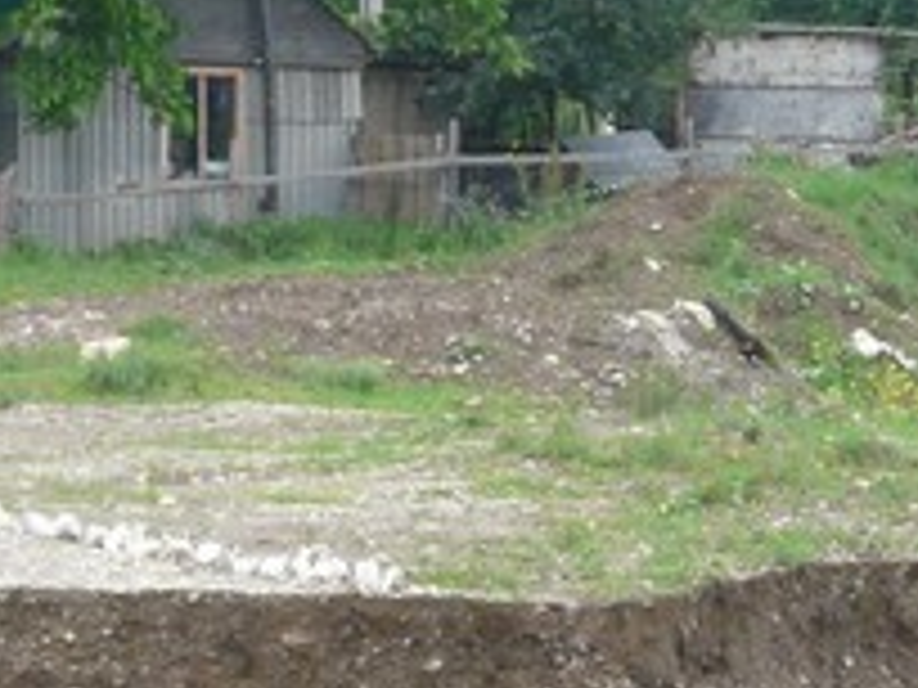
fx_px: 10528
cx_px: 846
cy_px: 625
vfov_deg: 3.7
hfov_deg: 5.0
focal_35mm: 397
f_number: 4
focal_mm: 16.6
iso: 125
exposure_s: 1/200
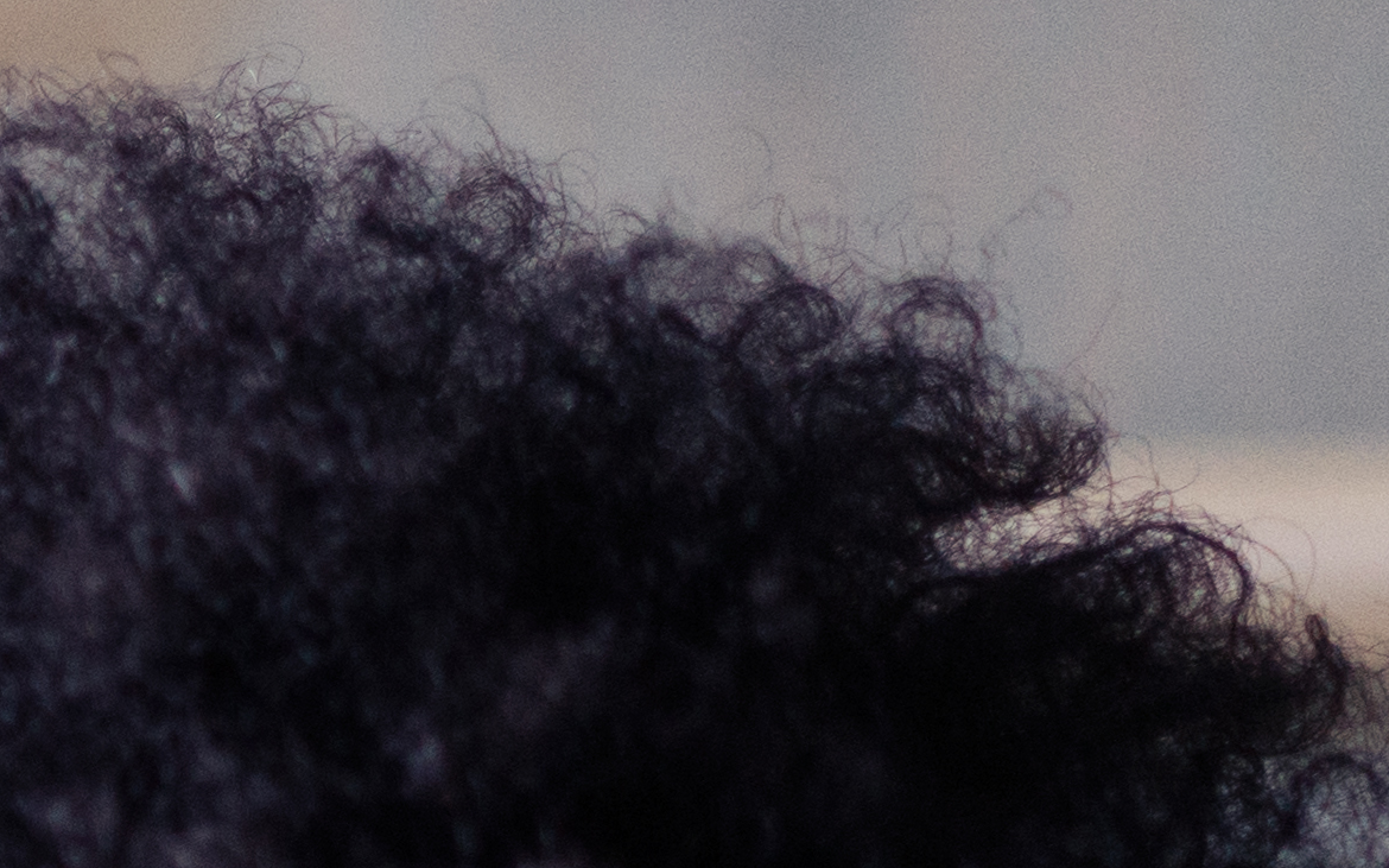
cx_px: -2787
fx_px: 14421
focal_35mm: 381
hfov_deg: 5.2
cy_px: 2298
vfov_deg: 3.4
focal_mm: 55
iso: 800
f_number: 1.8
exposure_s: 1/80
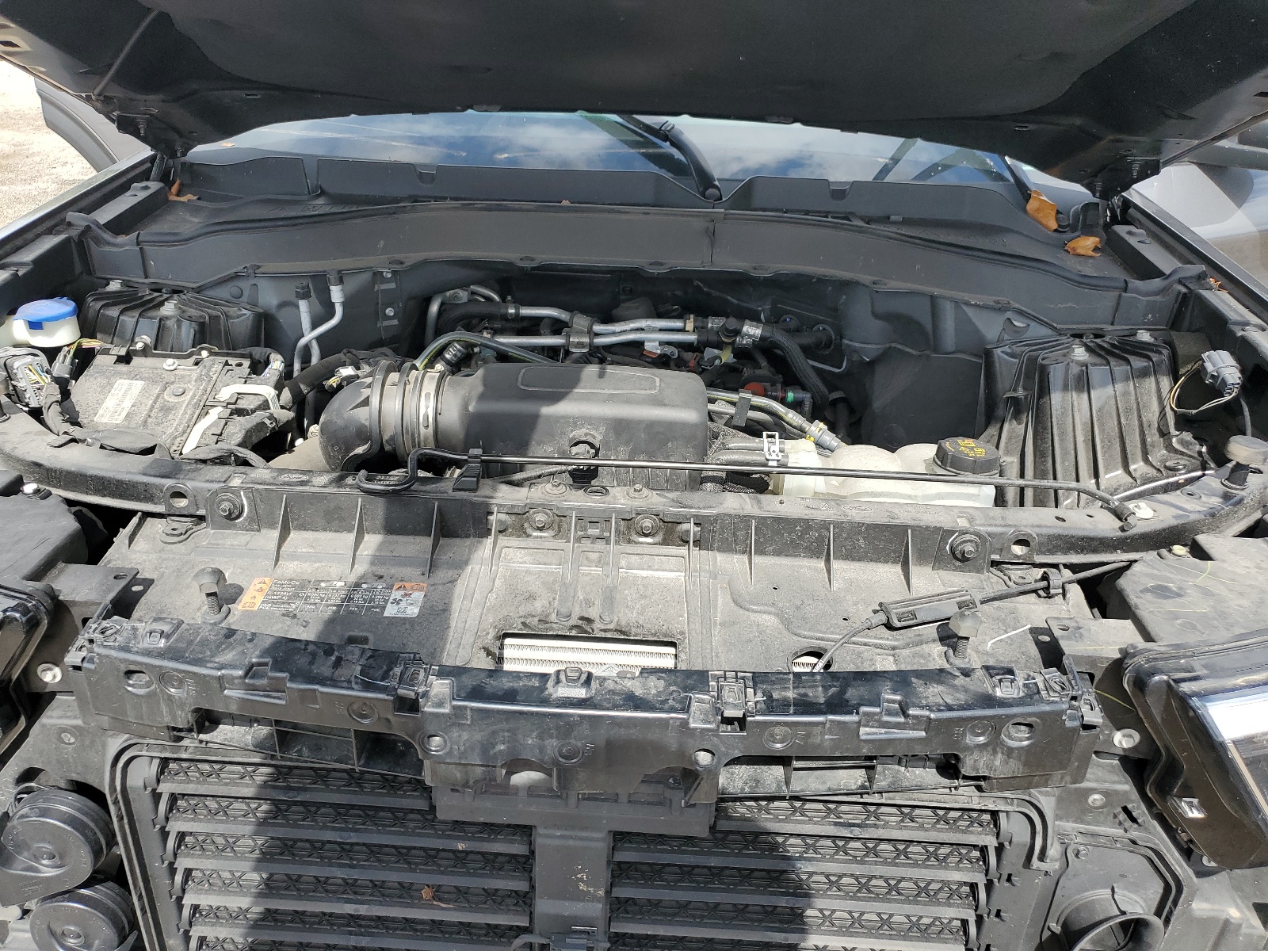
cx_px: 634
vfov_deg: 53.1
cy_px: 476
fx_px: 952
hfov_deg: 67.3
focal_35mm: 26
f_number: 1.5
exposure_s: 1/1000
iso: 50
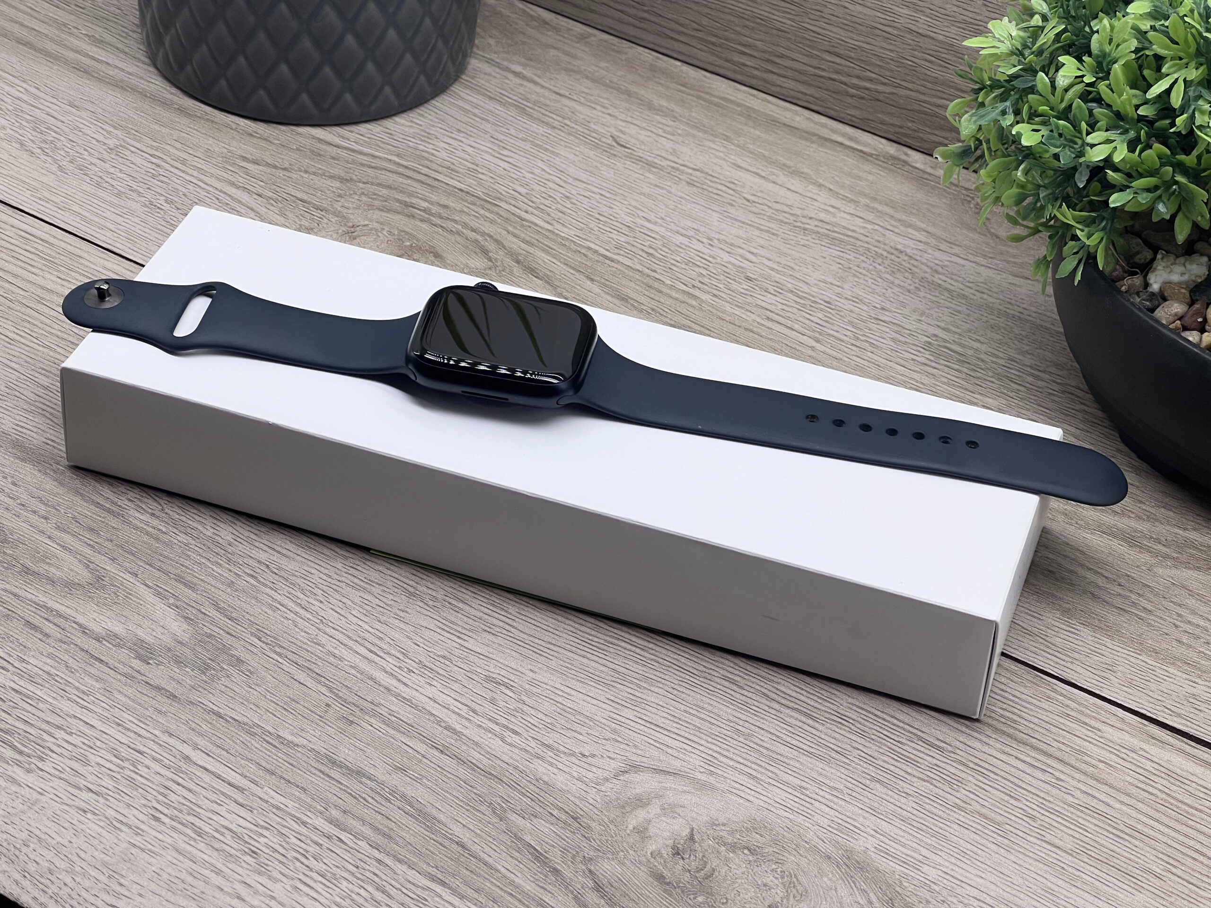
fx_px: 2694
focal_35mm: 77
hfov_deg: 25.3
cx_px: 606
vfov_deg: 19.1
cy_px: 454
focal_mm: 9
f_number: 2.8
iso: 40
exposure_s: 1/100
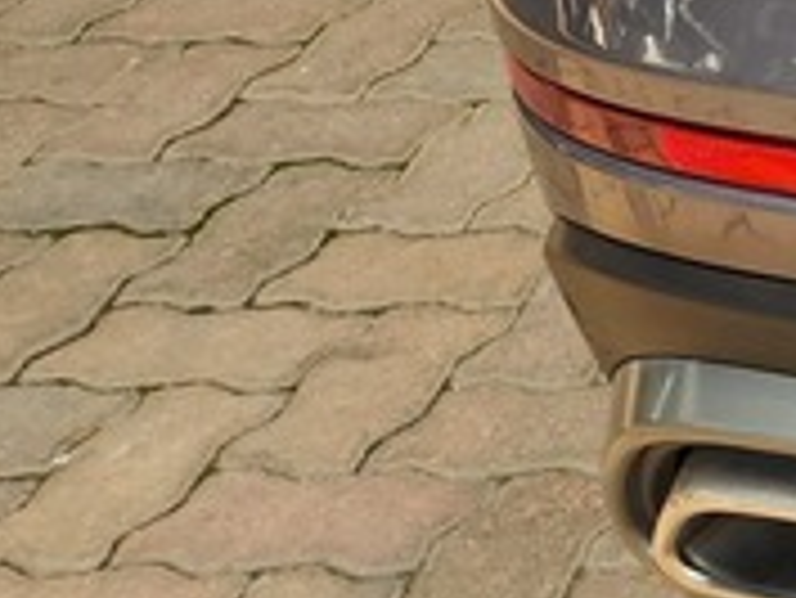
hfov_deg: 10.8
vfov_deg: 10.3
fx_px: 3060
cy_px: -598
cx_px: 2276
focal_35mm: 133
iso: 25
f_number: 1.8
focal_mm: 5.4
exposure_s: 1/180
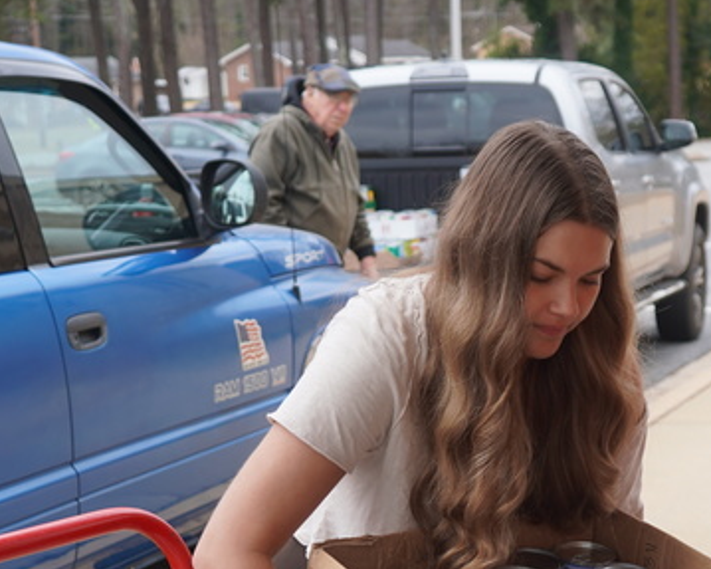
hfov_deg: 20.9
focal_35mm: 91
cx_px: 487
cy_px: 614
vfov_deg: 16.4
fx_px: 1914
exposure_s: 1/160
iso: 160
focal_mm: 34
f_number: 4
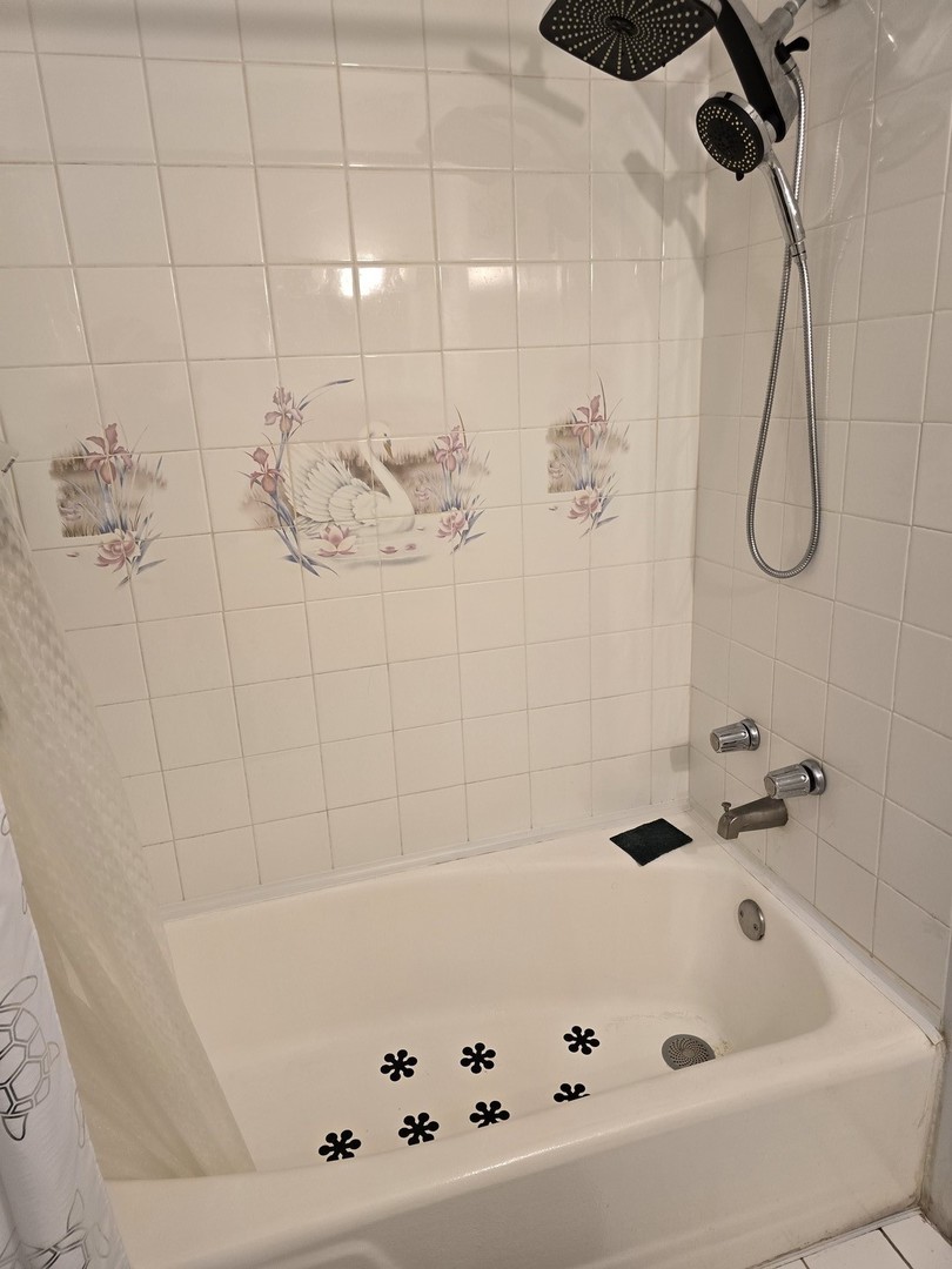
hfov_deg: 58.9
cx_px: 476
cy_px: 634
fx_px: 843
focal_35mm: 23
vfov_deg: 73.9
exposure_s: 1/120
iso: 320
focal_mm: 6.3
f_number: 1.7
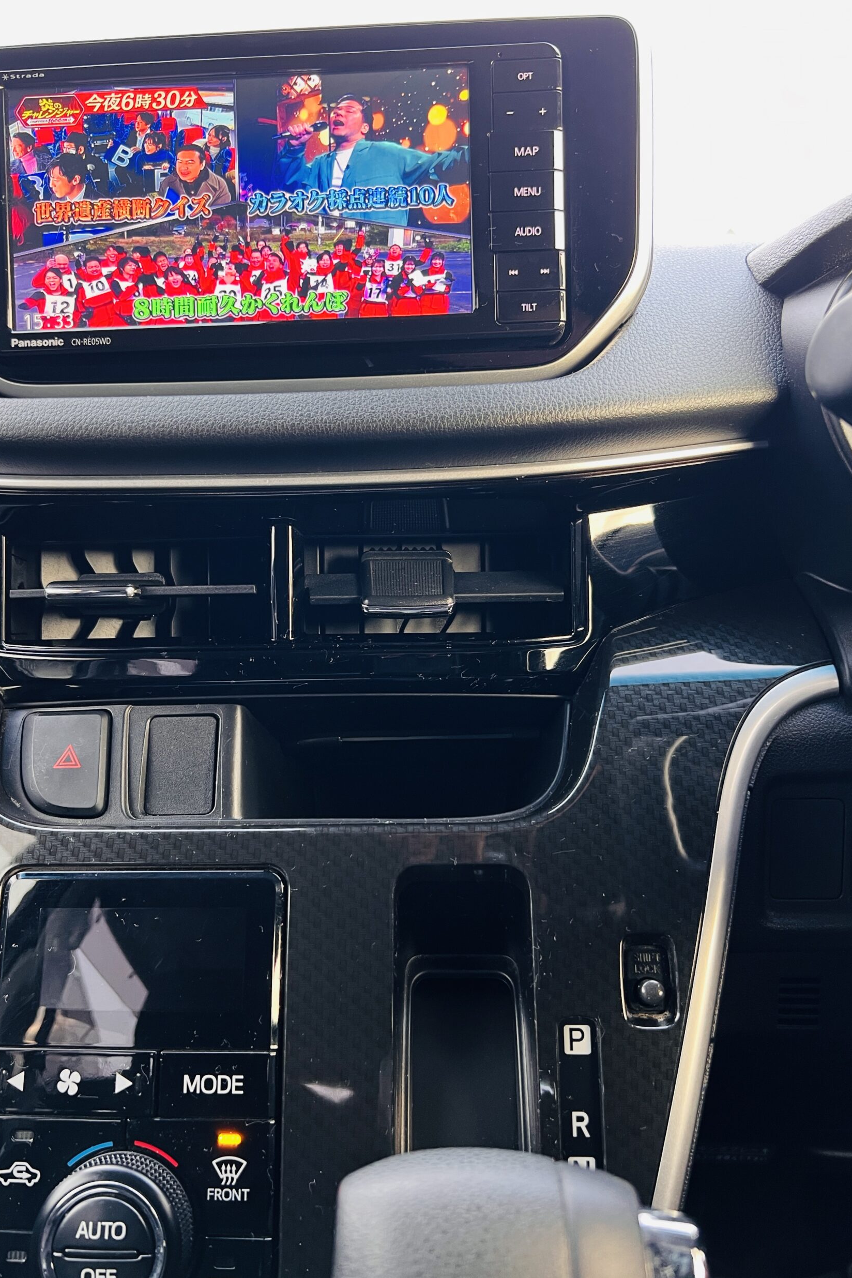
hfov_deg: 46.3
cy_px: 653
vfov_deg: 65.5
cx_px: 383
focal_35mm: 28
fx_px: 994
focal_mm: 5.7
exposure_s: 1/72
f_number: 1.5
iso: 125
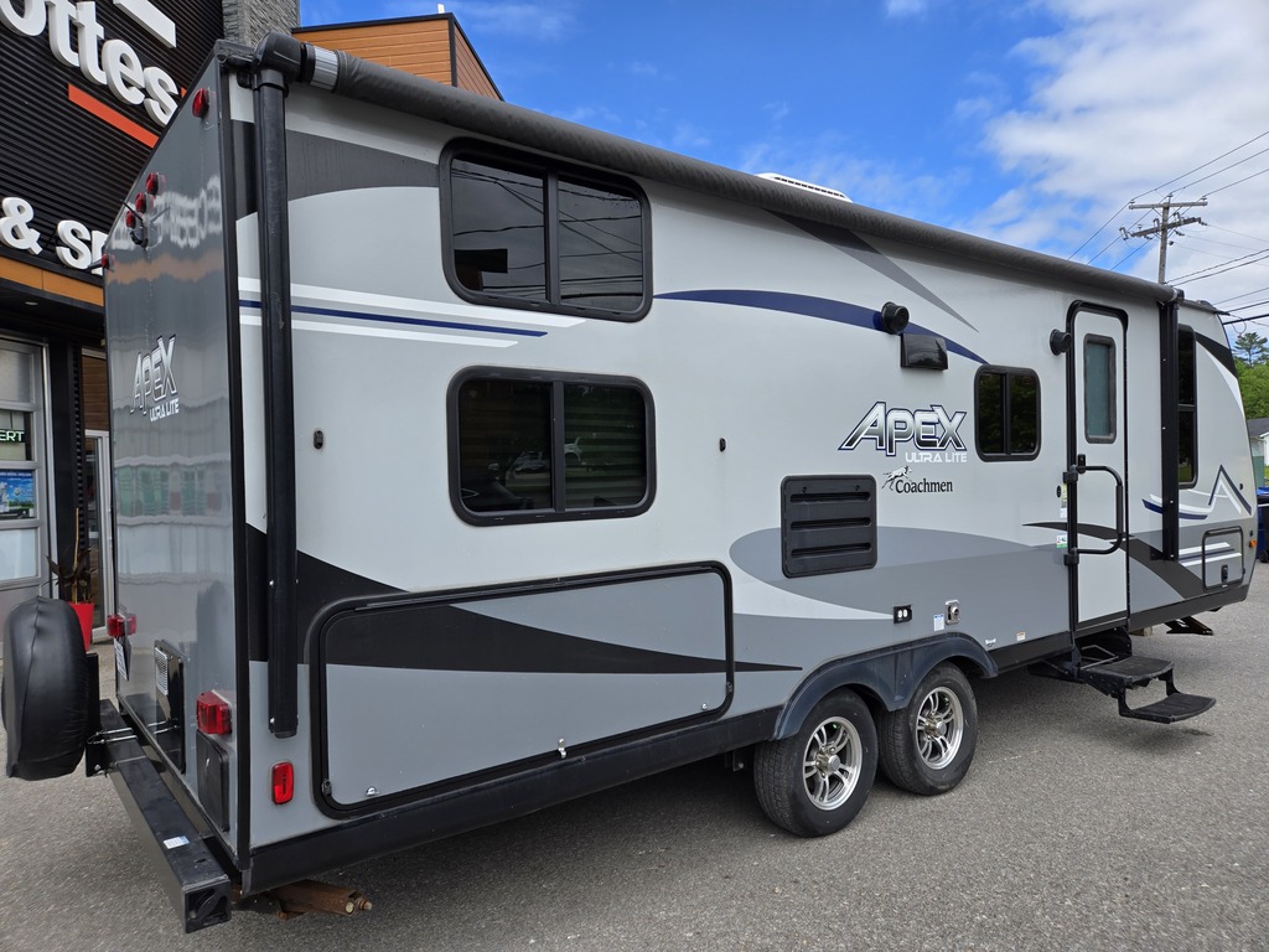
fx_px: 843
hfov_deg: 73.9
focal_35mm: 23
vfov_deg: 58.9
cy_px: 476
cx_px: 634
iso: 25
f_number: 1.8
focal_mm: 5.4
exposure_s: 1/1314
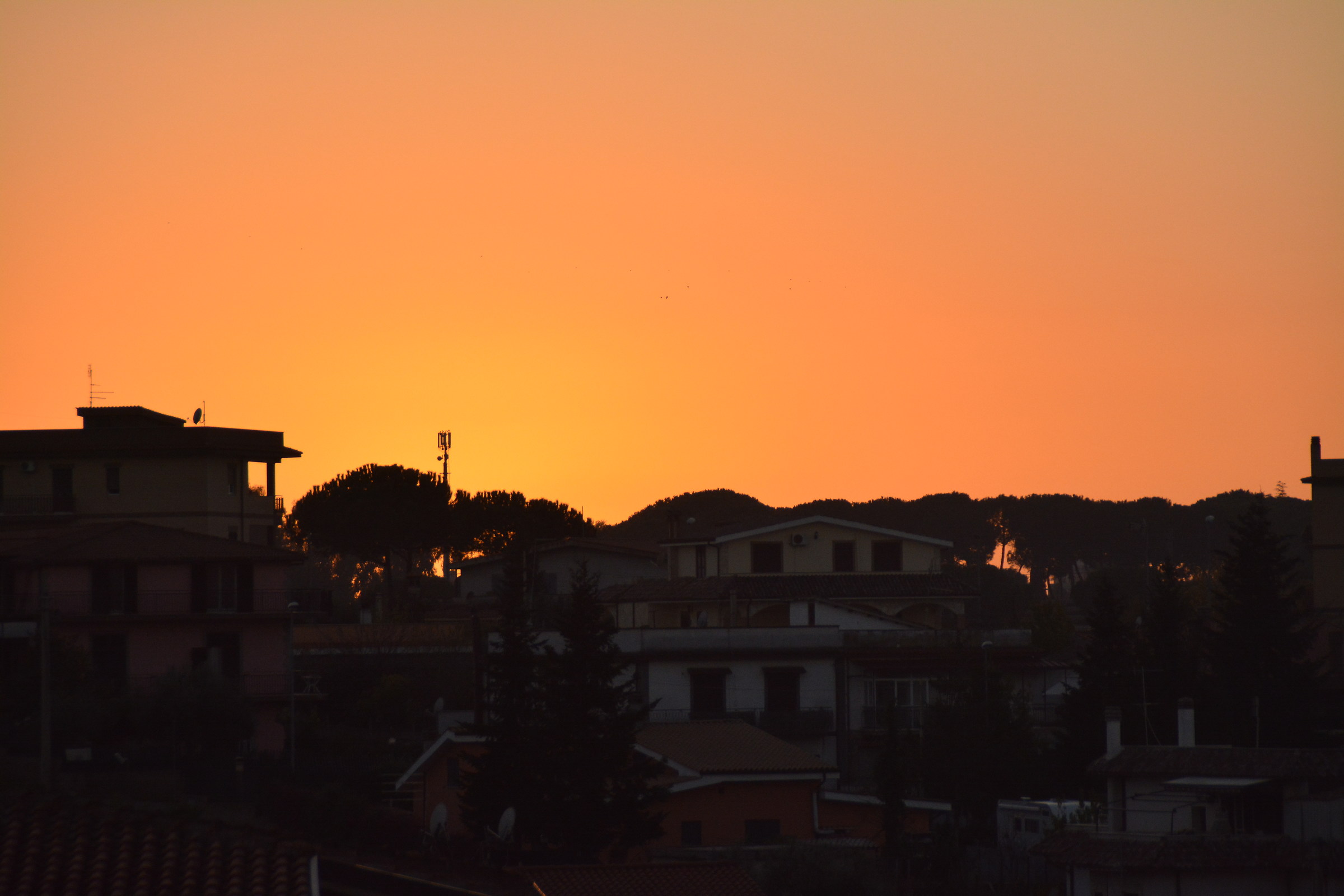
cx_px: 672
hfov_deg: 9.1
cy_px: 448
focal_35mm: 225
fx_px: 8399
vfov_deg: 6.1
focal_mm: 150
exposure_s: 1/2000
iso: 1000
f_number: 6.3
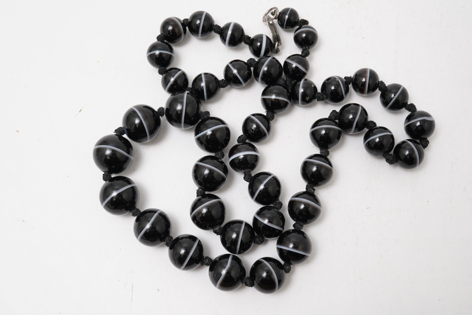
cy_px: 158
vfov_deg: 29.9
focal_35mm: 45
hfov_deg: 43.6
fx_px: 590
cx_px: 236
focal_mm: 30
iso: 500
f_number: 18
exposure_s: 1/125
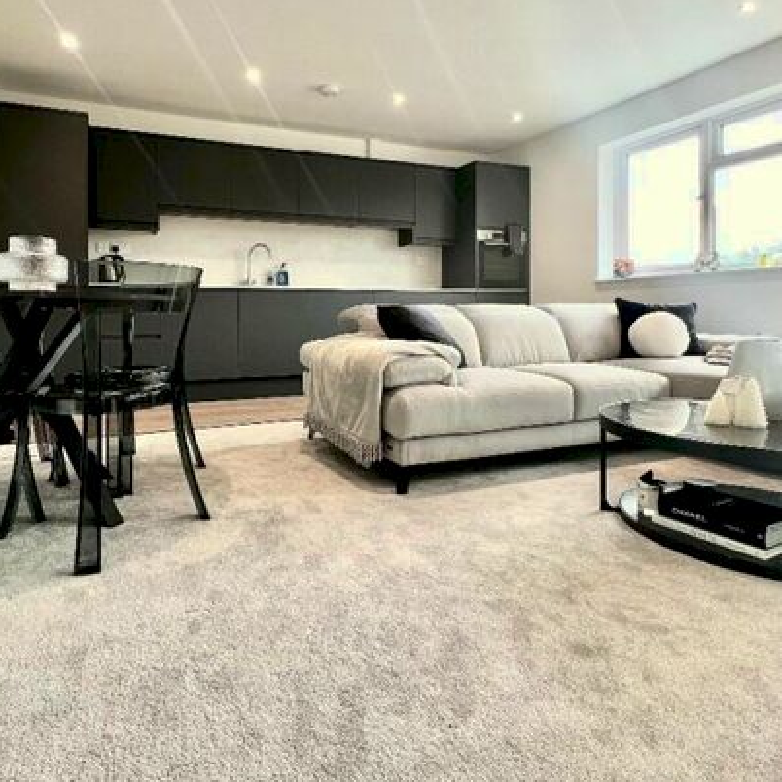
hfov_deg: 74.3
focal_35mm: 20
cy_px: 316
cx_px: 327
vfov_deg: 74.1
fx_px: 511
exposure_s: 1/100
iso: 200
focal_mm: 1.57
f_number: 1.8
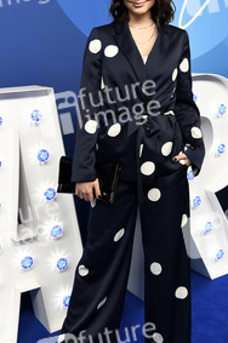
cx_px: 133
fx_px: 457
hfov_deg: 28.0
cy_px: 170
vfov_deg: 41.2
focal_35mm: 48
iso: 800
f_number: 4
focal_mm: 34
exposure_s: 1/250
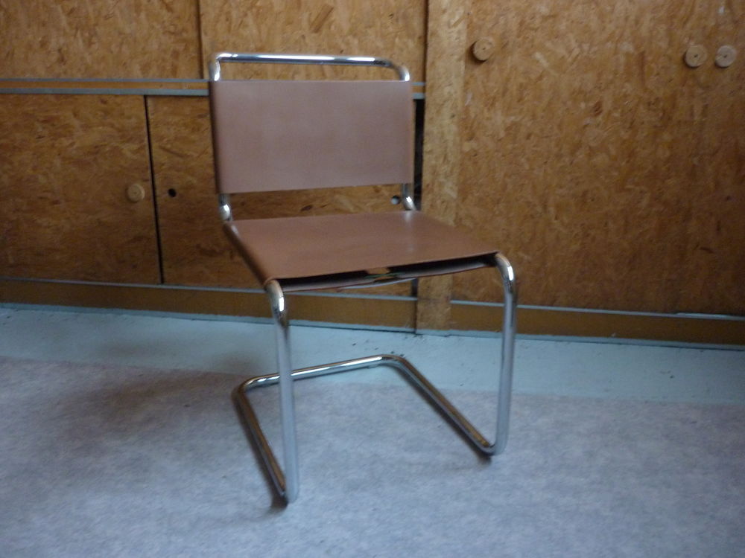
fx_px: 710
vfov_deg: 42.9
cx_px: 372
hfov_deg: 55.4
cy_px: 279
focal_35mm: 33
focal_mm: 5.5
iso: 400
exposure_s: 1/8
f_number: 2.8
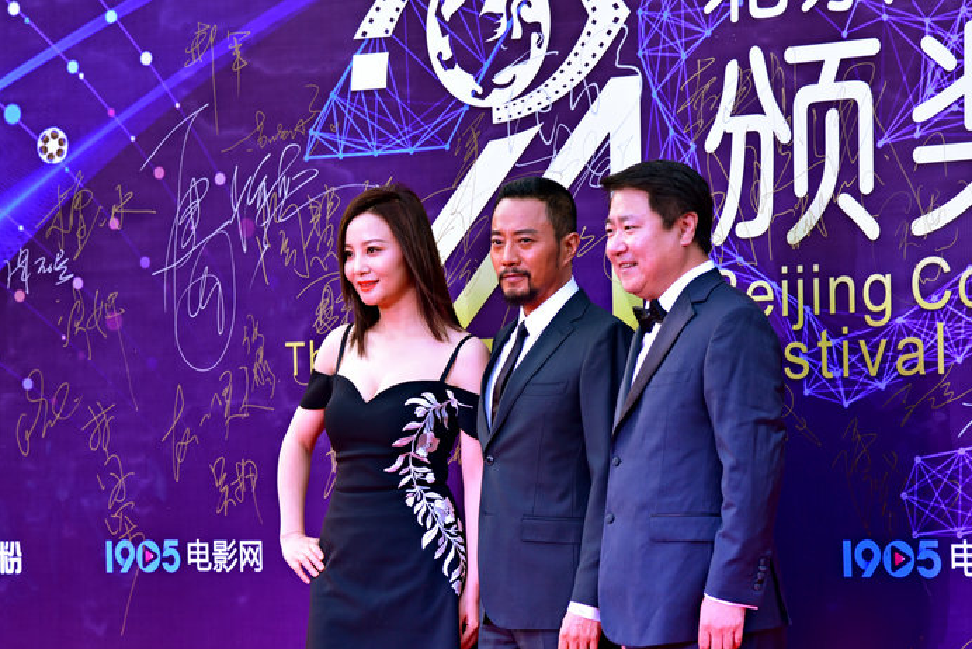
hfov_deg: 13.2
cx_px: 492
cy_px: 410
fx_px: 4214
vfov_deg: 8.8
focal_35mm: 156
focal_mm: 120
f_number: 5
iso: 400
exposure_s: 1/80
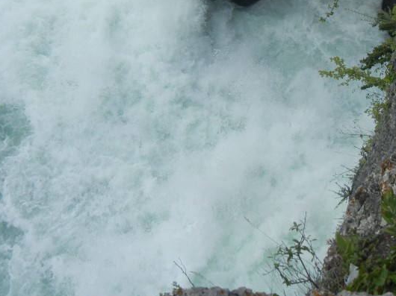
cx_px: 282
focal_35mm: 58
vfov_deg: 24.6
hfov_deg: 32.8
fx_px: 663
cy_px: 44
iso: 160
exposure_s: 1/413
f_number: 7
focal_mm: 5.4
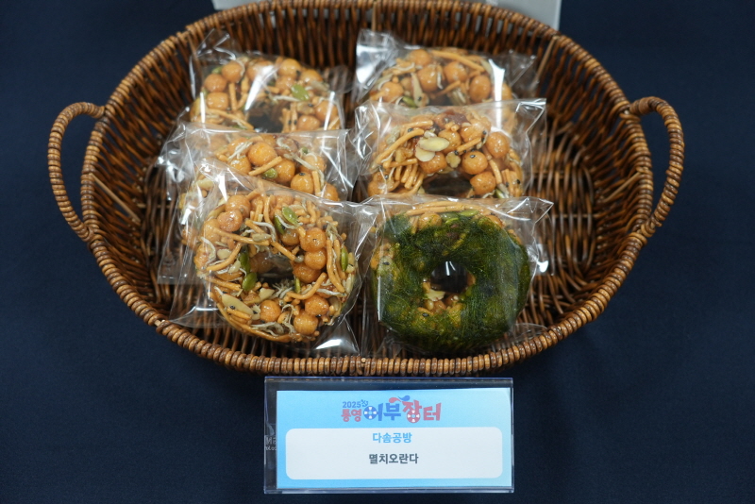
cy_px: 252
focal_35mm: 70
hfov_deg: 28.8
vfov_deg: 19.5
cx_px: 378
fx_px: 1469
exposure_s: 1/80
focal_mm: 70
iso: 1000
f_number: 4
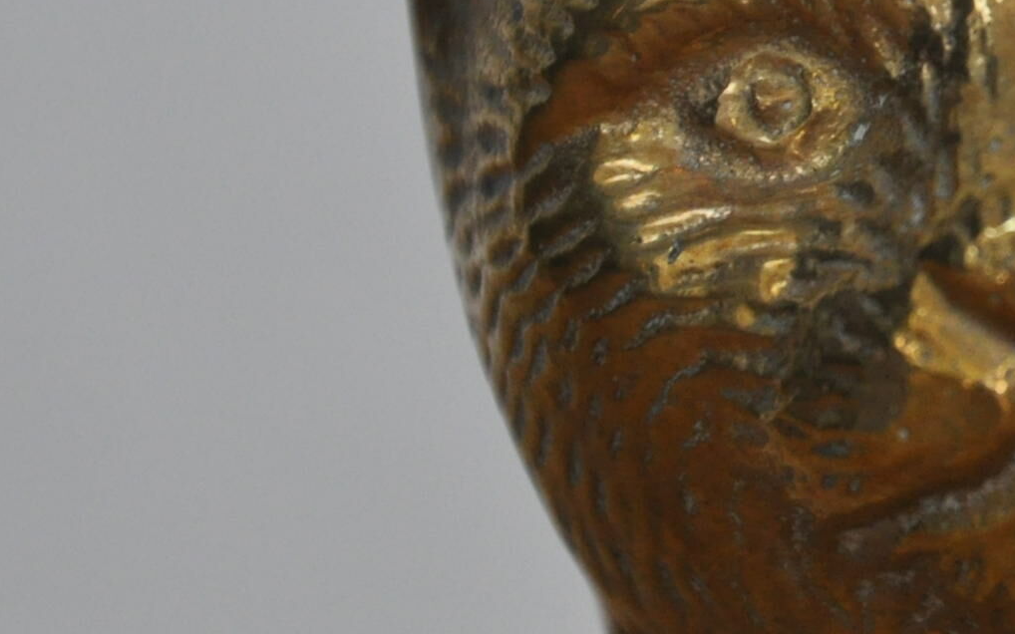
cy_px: 32
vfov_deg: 2.6
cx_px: 1075
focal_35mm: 507
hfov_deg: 4.1
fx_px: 14012
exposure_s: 1/125
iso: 1100
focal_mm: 105
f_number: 5.6
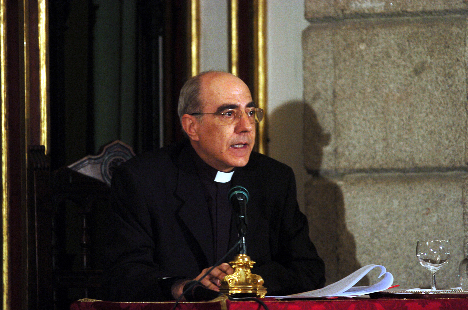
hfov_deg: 7.4
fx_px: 3600
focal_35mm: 278
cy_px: 155
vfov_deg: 4.9
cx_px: 234
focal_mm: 185
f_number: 2.8
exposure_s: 1/80
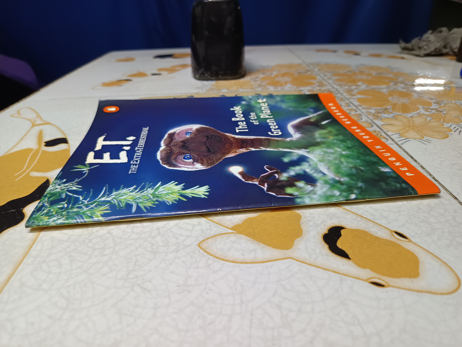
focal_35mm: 24
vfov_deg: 56.8
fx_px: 320
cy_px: 174
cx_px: 231
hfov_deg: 71.6
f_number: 1.7
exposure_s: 1/33.3
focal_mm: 5.31
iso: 1129
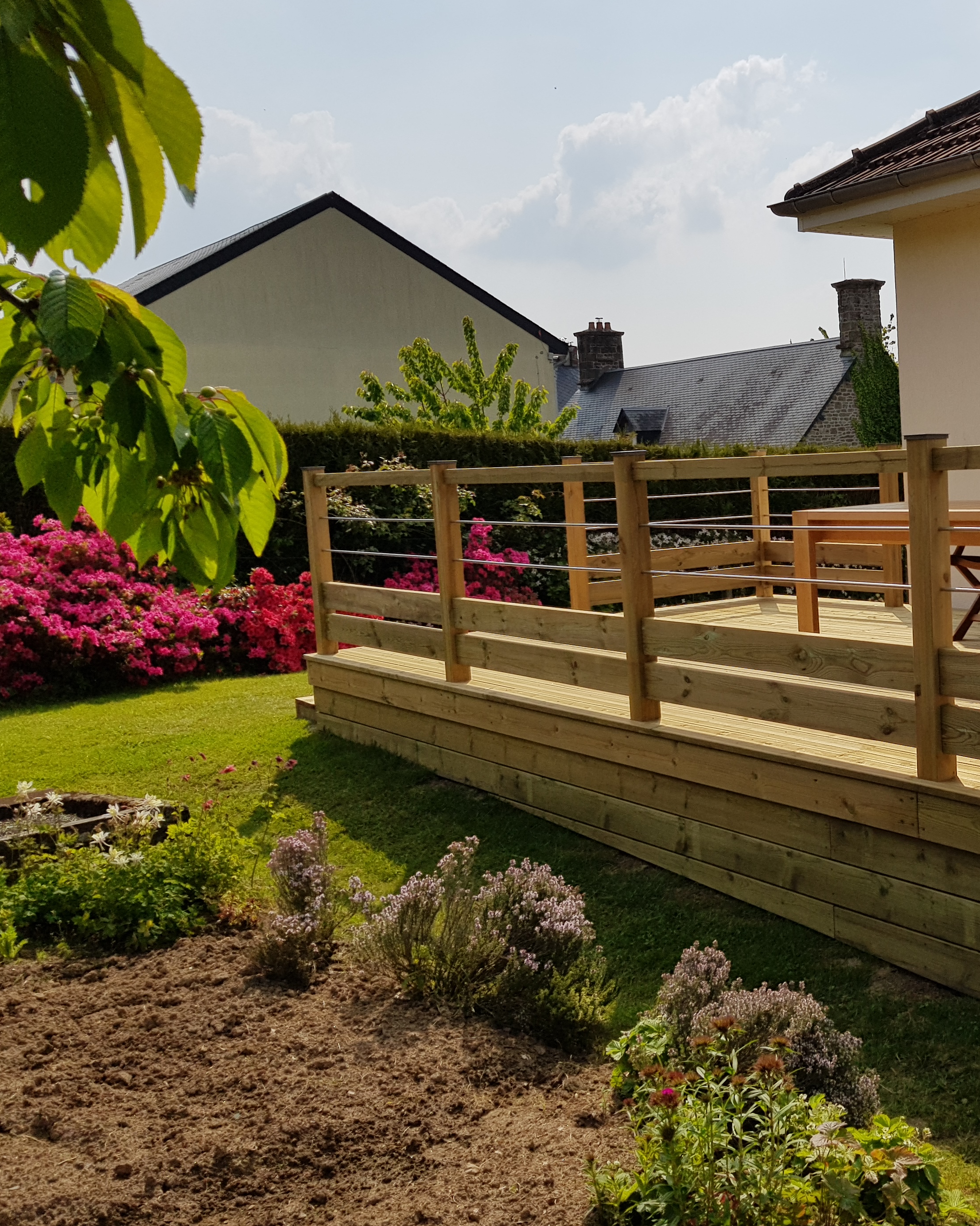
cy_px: 618
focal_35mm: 37
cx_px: 875
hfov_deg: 37.6
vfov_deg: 49.1
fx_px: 1342
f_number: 1.7
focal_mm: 4.2
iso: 40
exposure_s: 1/6832
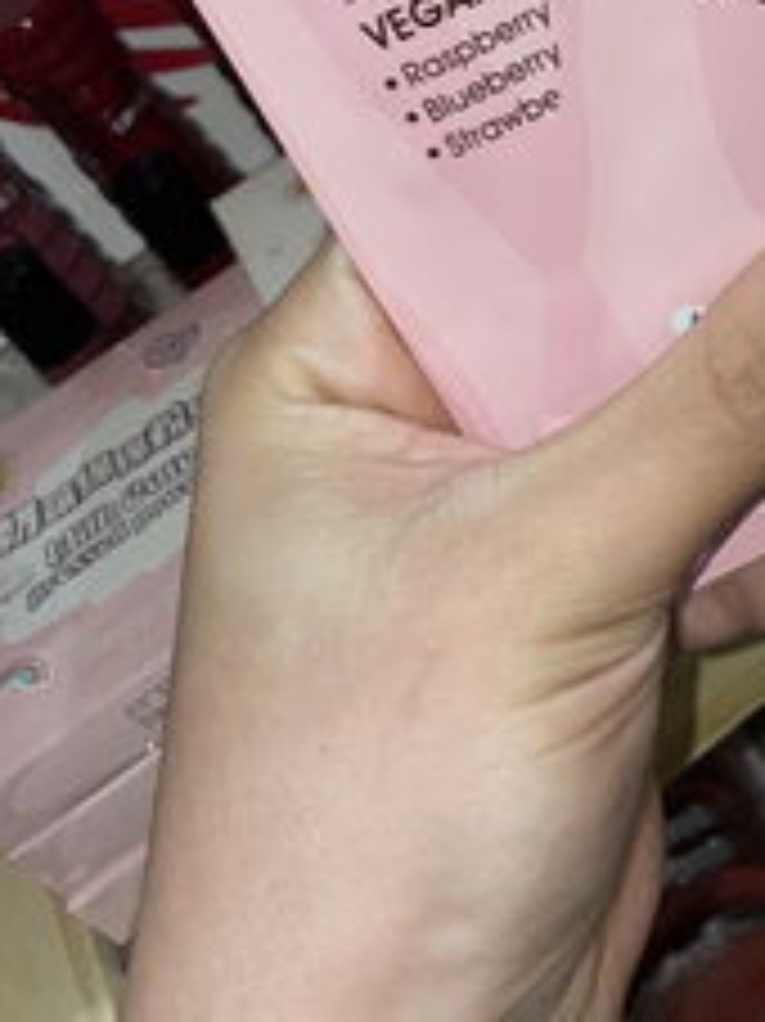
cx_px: 860
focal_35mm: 61
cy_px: -11
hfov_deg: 22.5
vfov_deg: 29.5
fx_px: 1799
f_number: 1.6
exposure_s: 1/8
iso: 32
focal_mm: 4.2
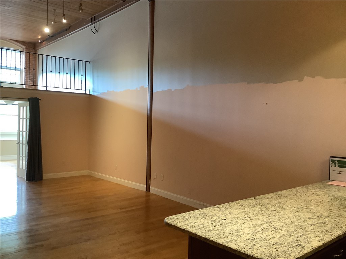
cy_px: 130
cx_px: 173
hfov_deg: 58.4
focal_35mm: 31
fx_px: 310
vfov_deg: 45.4
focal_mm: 3.3
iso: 400
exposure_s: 1/30
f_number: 2.4
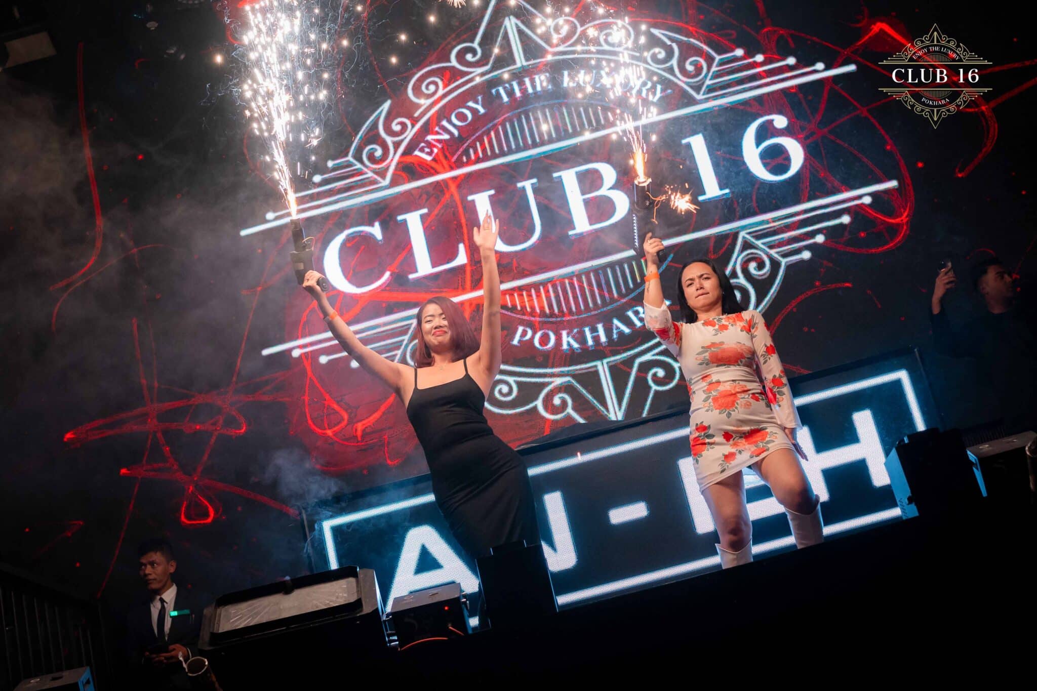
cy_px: 346
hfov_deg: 38.2
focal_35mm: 52
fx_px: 1498
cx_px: 518
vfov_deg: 26.0
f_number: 2.5
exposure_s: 1/160
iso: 2000
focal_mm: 35
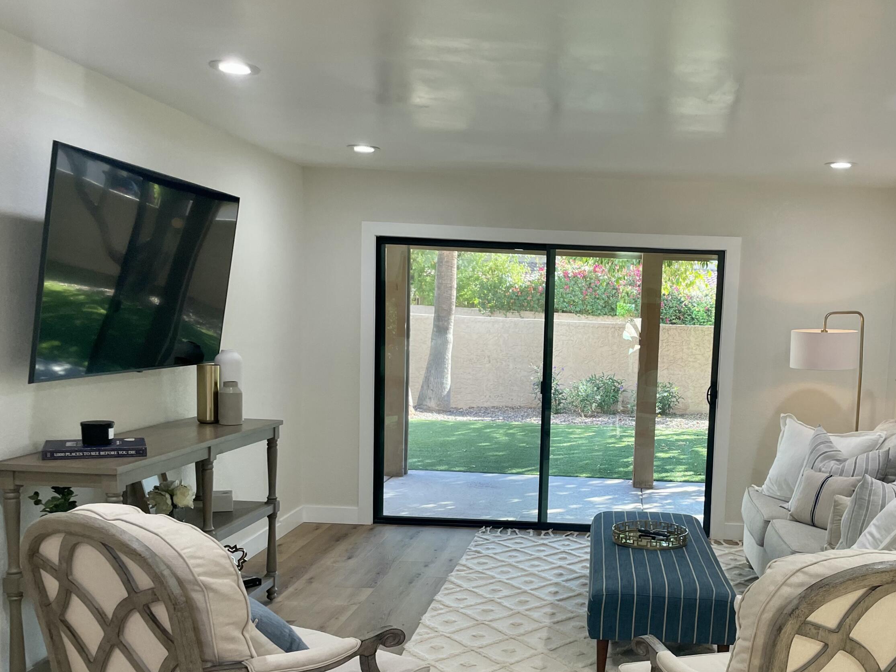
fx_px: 906
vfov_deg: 40.3
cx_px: 584
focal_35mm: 35
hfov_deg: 51.8
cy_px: 432
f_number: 1.6
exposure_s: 1/120
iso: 100
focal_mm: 4.2
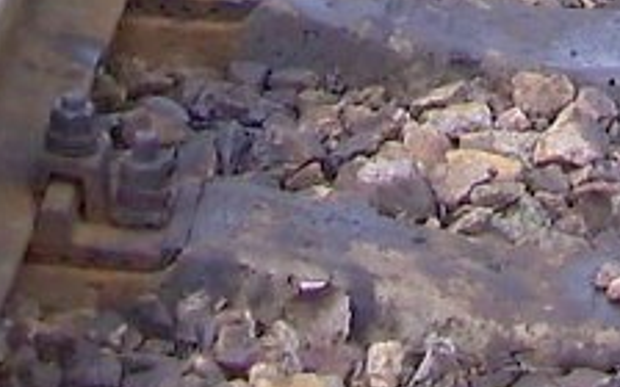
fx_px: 4123
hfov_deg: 8.4
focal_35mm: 244
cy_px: -941
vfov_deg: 5.0
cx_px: 886
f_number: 2.9
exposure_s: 1/500
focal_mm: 5.7
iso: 80
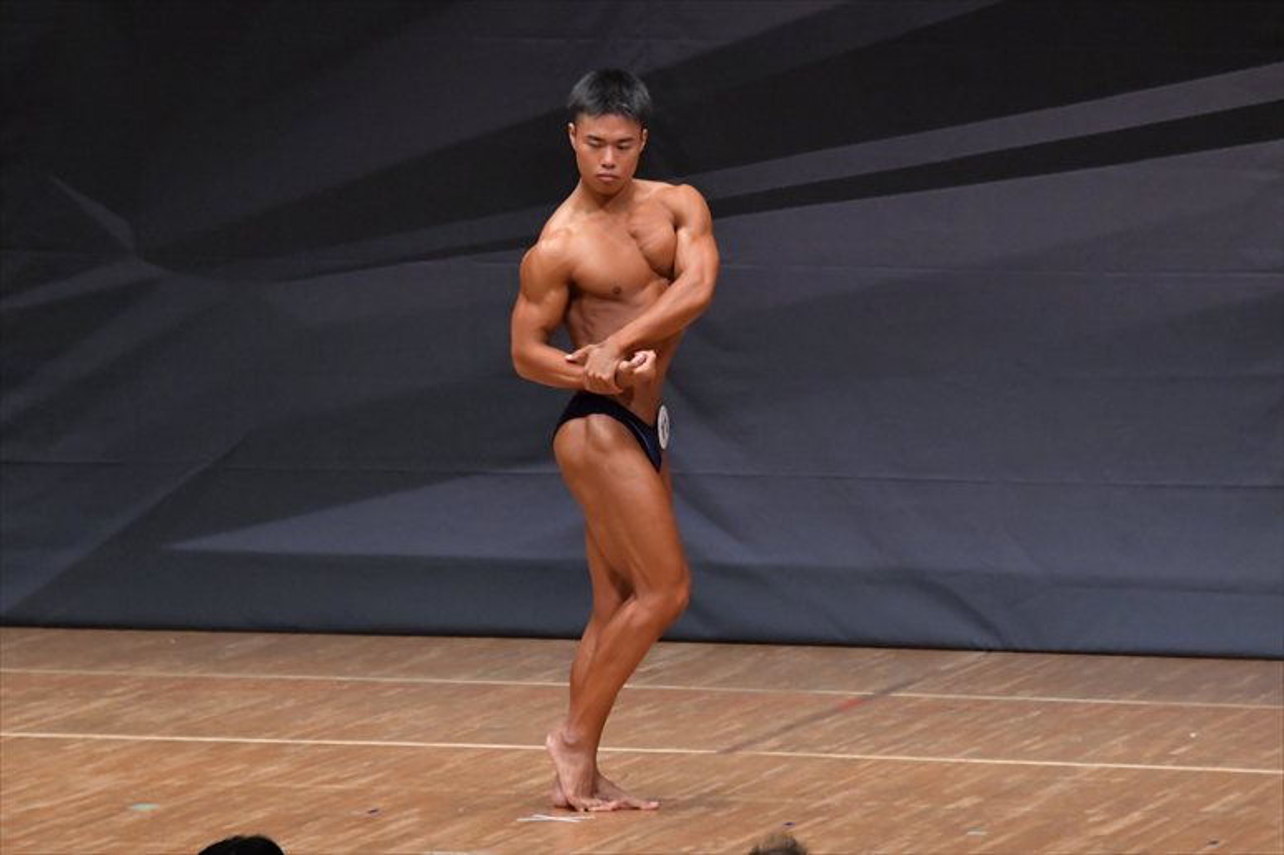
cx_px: 642
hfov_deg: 7.2
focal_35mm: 285
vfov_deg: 4.8
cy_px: 428
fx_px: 10160
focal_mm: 190
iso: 6400
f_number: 5.6
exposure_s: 1/400
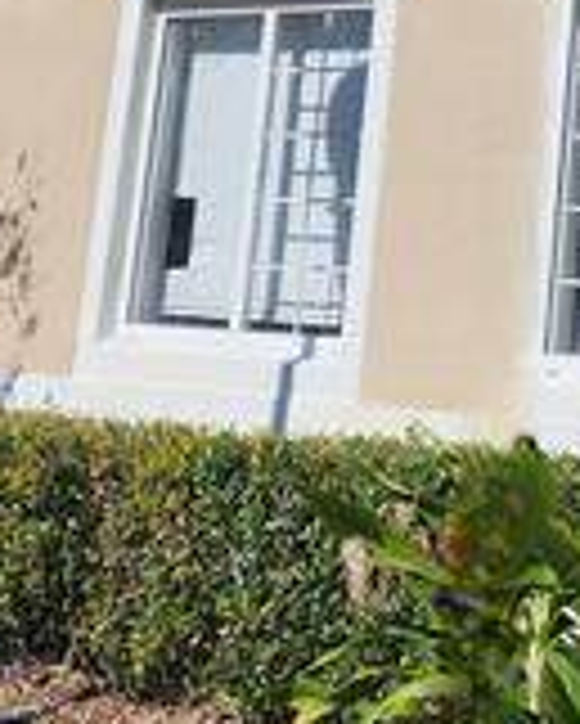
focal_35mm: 107
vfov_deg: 15.8
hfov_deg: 13.2
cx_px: 1007
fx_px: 2294
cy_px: -499
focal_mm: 6.4
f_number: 1.8
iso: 12
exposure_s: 1/3333
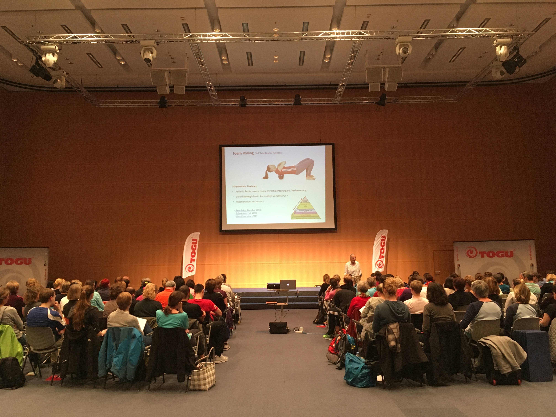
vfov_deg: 48.2
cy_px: 208
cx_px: 278
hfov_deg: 61.7
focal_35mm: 29
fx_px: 466
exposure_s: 1/33
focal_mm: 4.15
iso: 200
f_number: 2.2
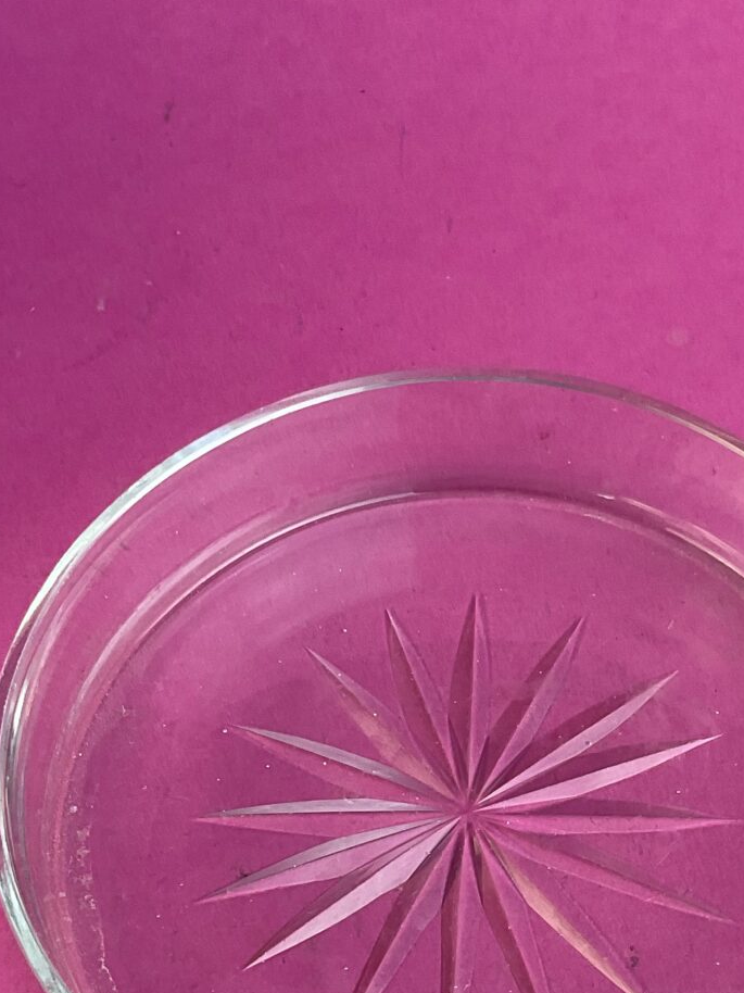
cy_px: 740
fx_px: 1864
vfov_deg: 29.4
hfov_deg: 22.4
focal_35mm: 65
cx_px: 564
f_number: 1.8
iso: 40
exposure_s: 1/122
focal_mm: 3
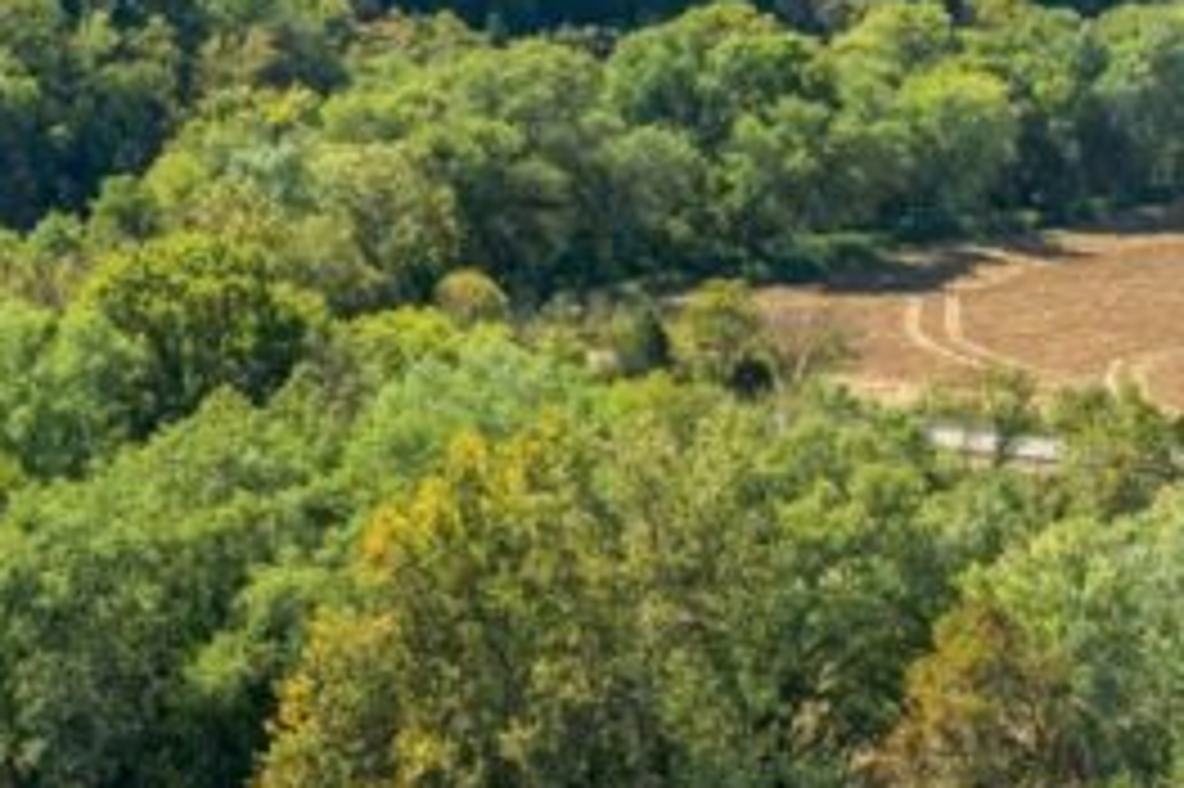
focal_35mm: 109
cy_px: 216
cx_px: -252
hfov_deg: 17.8
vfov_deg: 12.5
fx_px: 3583
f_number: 4.5
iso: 200
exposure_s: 1/160
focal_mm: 10.26
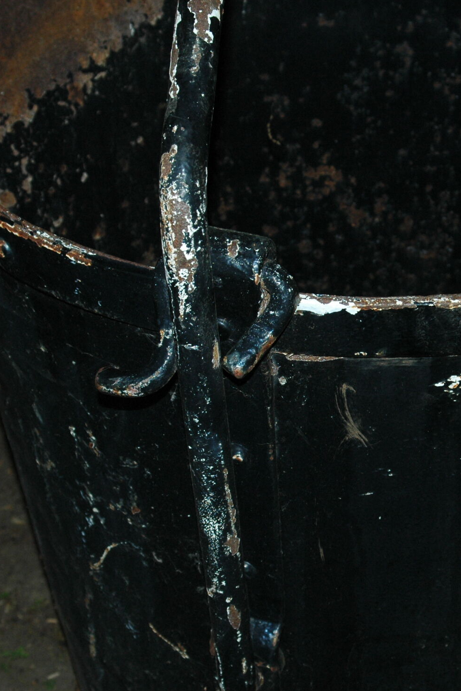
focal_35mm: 91
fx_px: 1747
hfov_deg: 14.9
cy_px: 343
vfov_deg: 22.4
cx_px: 402
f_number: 7.1
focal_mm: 40
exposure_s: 1/125
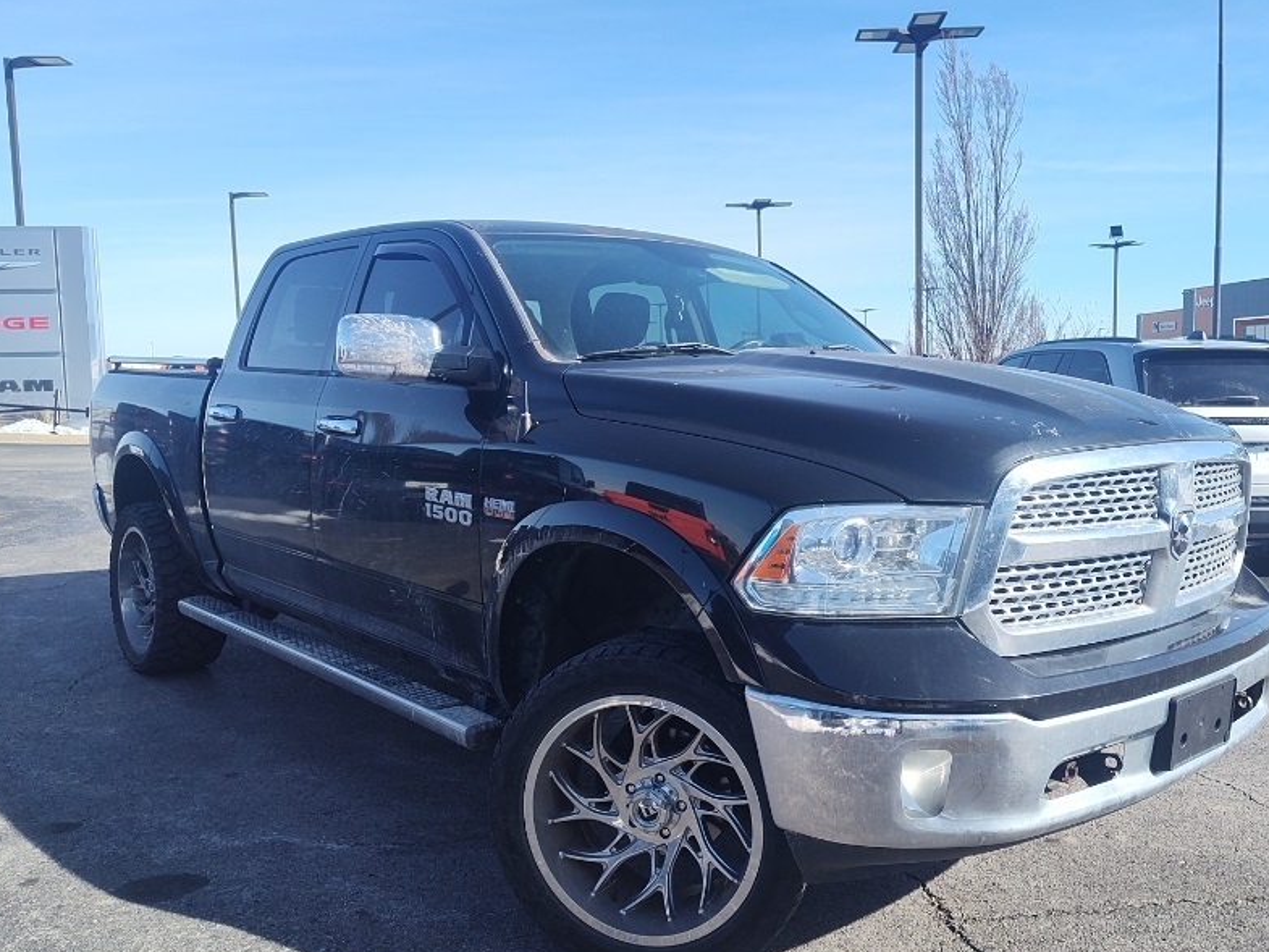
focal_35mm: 30
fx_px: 1100
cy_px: 482
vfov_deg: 46.8
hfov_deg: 59.8
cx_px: 713
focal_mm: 5.56
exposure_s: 1/2284
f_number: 1.8
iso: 100
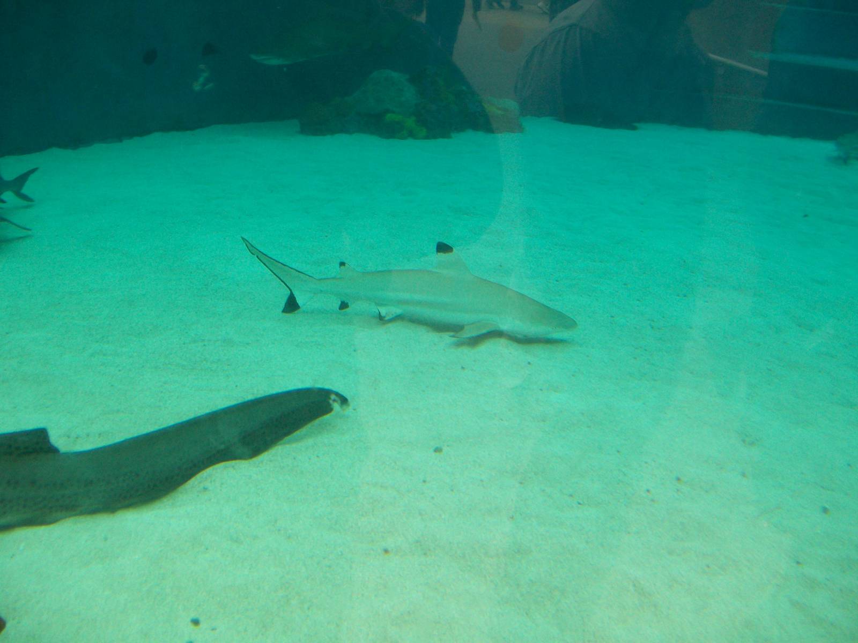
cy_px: 322
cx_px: 429
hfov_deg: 51.4
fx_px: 892
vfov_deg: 39.7
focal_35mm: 36
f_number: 2.7
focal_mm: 6
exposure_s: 1/80
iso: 64
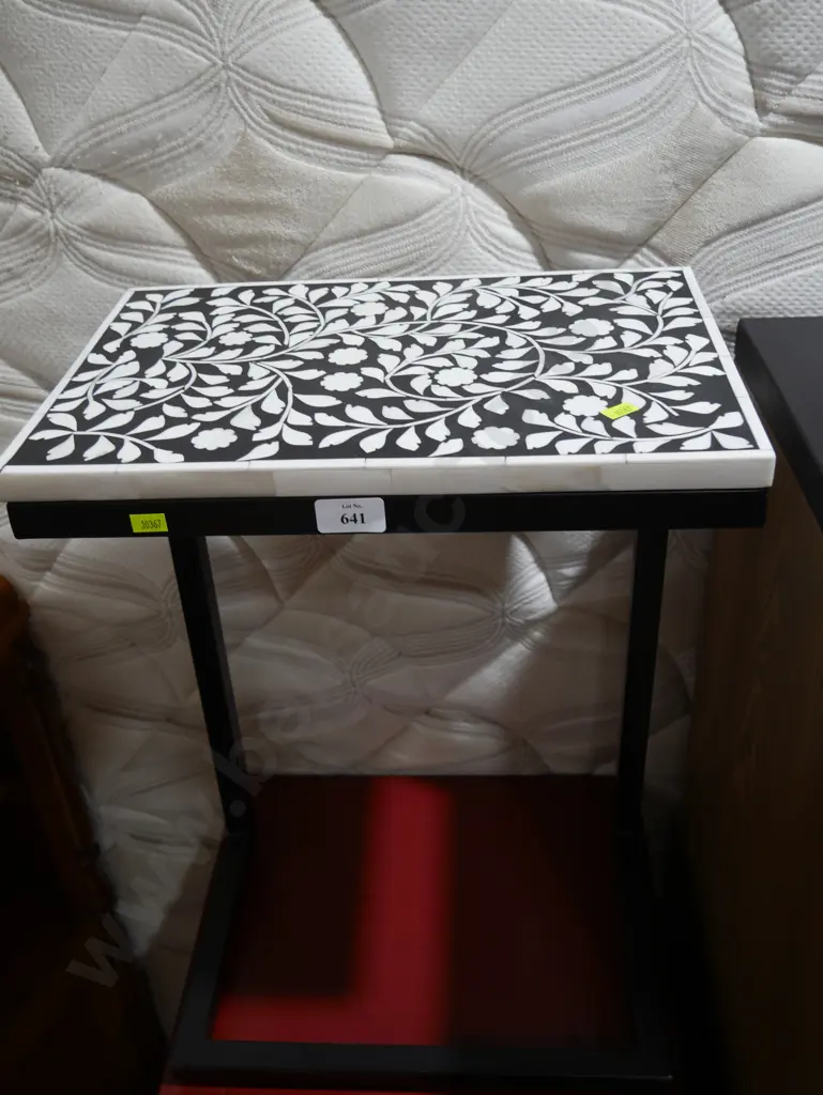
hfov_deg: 39.7
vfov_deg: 51.3
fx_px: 1140
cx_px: 412
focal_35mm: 36
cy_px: 548
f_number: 4
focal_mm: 18
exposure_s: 1/60
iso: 250
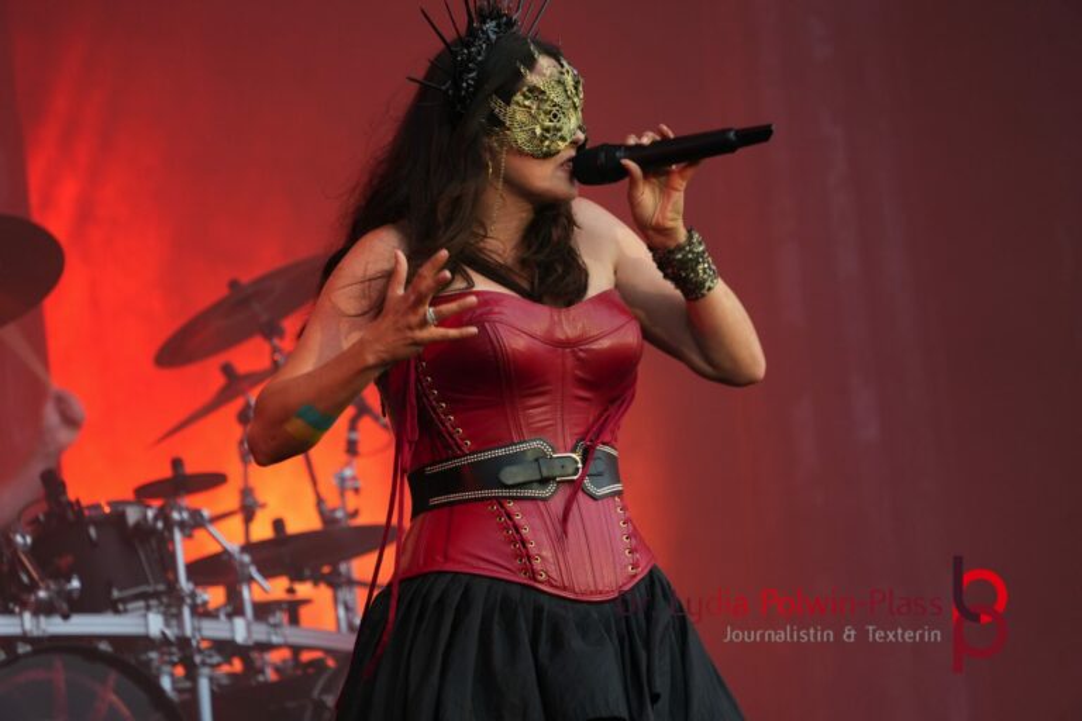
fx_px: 7123
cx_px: 541
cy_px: 360
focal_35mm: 237
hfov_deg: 8.7
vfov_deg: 5.8
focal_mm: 158
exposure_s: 1/250
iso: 1000
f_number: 5.6
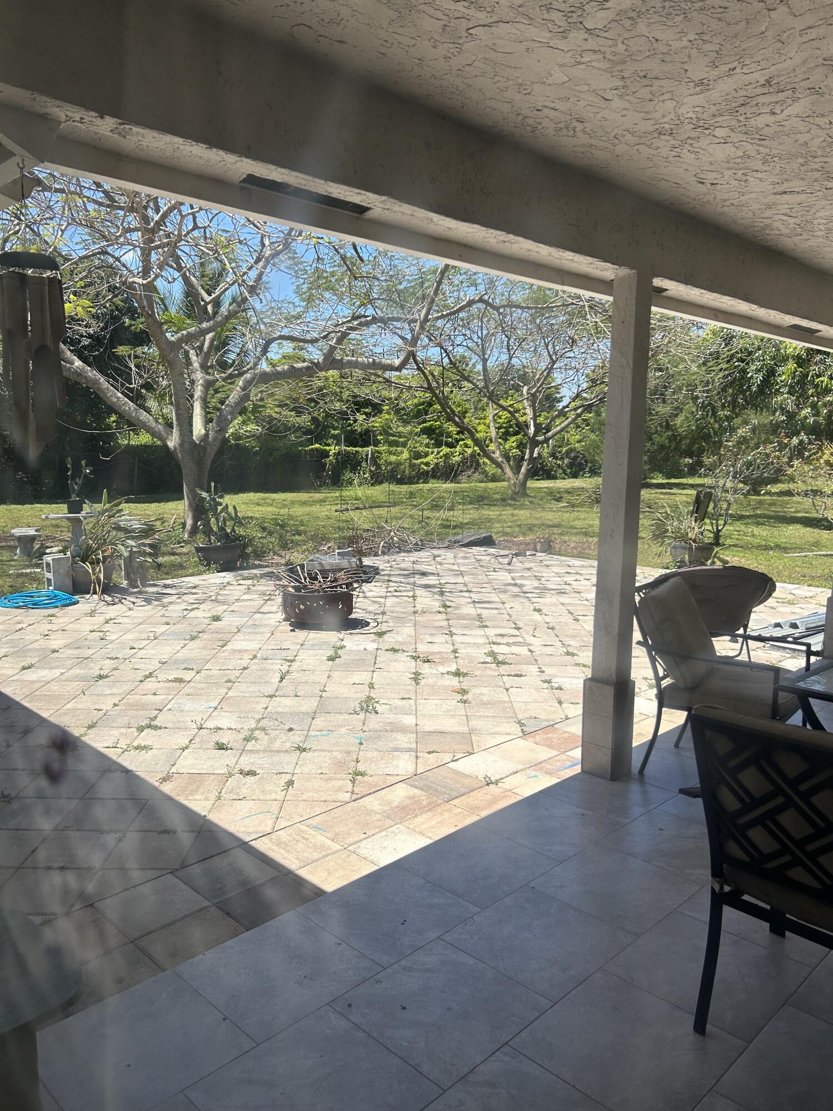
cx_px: 416
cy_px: 556
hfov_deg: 53.1
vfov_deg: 67.3
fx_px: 834
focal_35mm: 26
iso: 50
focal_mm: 5.7
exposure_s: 1/3704
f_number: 1.5
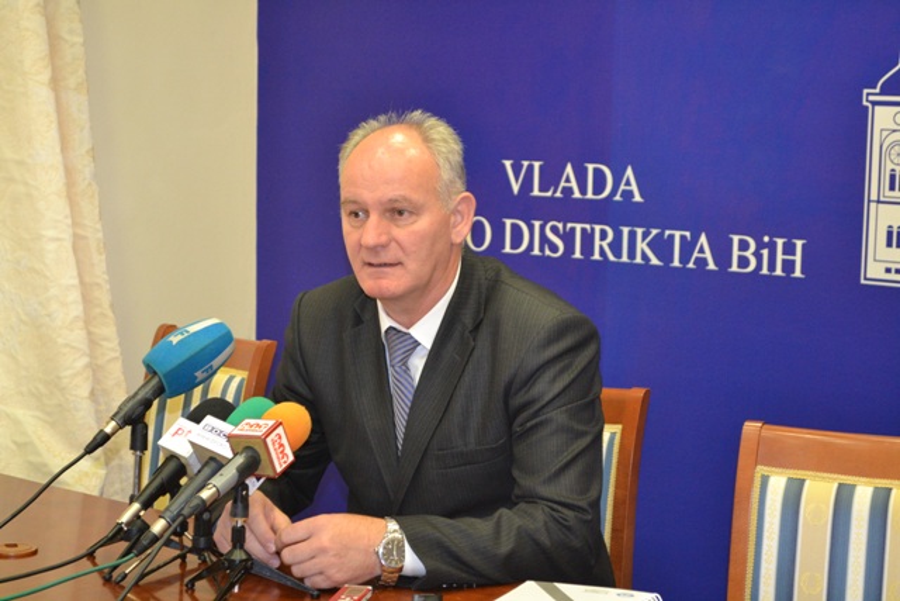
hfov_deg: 24.6
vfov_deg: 16.6
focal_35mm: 82
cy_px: 300
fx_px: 2063
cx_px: 450
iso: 2200
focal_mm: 55
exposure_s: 1/60
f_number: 5.6
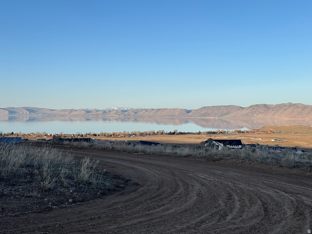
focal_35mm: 48
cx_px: 156
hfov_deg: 39.7
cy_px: 117
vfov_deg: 30.3
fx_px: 433
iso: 64
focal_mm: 6.76
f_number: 1.78
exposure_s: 1/2513
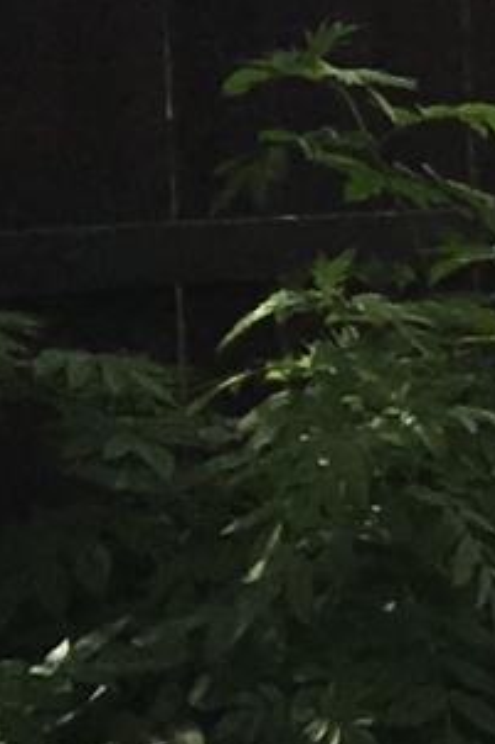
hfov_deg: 3.8
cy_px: 261
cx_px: 3101
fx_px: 6194
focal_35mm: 300
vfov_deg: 6.9
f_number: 2.2
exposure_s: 1/1451
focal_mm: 4.15
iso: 25
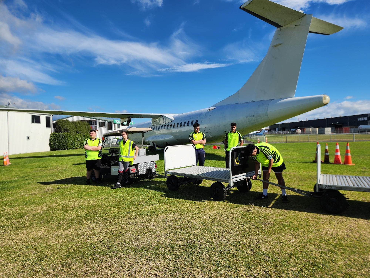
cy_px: 139
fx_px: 246
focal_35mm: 23
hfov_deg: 73.9
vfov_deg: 58.9
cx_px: 185
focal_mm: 5.4
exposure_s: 1/2961
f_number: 1.8
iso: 20
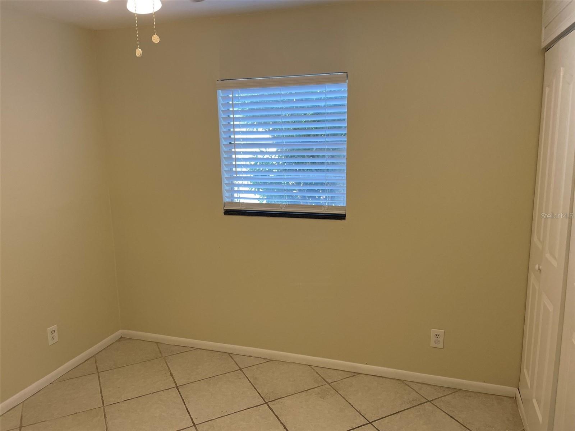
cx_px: 288
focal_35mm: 26
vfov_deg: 53.1
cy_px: 216
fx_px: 432
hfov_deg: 67.3
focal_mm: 4.2
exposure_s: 1/120
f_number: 1.6
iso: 80
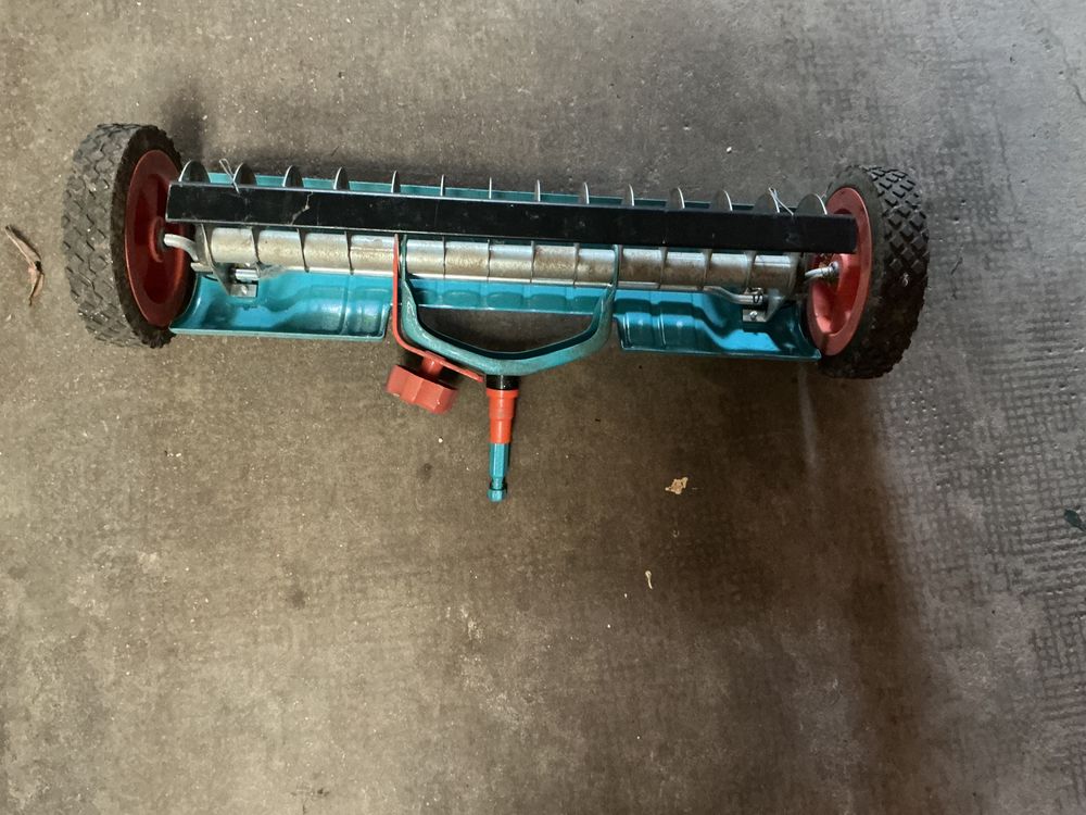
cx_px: 543
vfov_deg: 48.2
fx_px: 910
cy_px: 408
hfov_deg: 61.7
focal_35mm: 29
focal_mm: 3
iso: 500
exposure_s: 1/20
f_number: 1.8
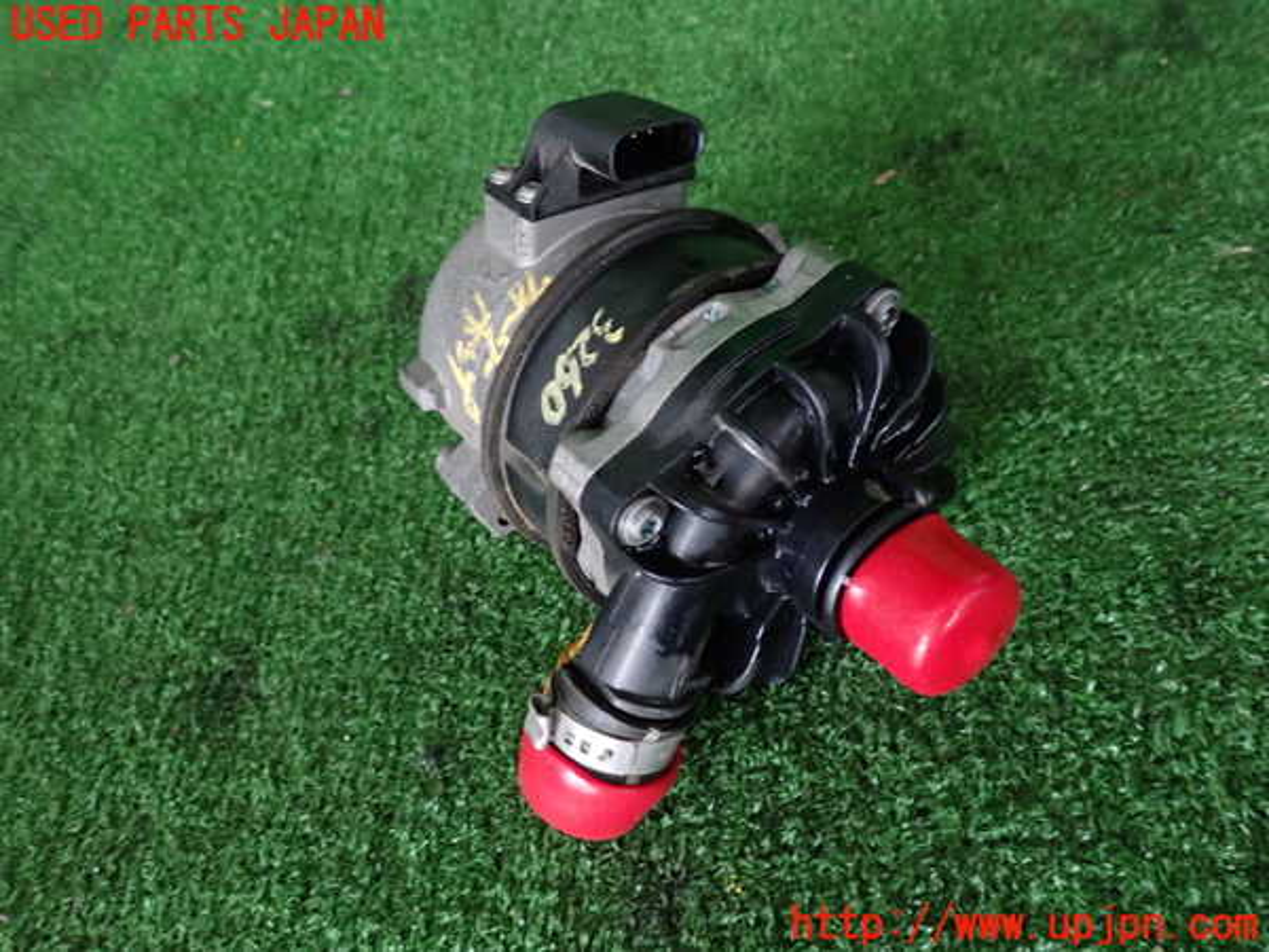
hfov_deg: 60.0
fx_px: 1100
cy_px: 476
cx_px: 634
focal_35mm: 30
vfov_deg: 46.8
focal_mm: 5.4
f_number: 2.3
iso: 800
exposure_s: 1/20
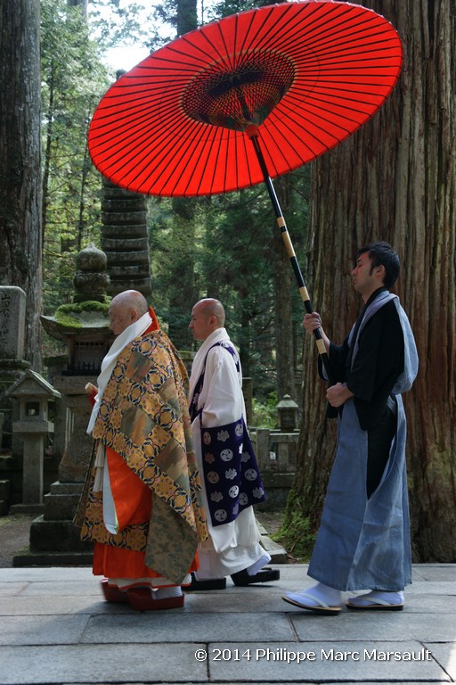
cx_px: 228
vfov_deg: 43.6
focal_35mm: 45
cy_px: 342
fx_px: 855
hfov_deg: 29.9
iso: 400
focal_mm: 45
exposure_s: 1/60
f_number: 4.5
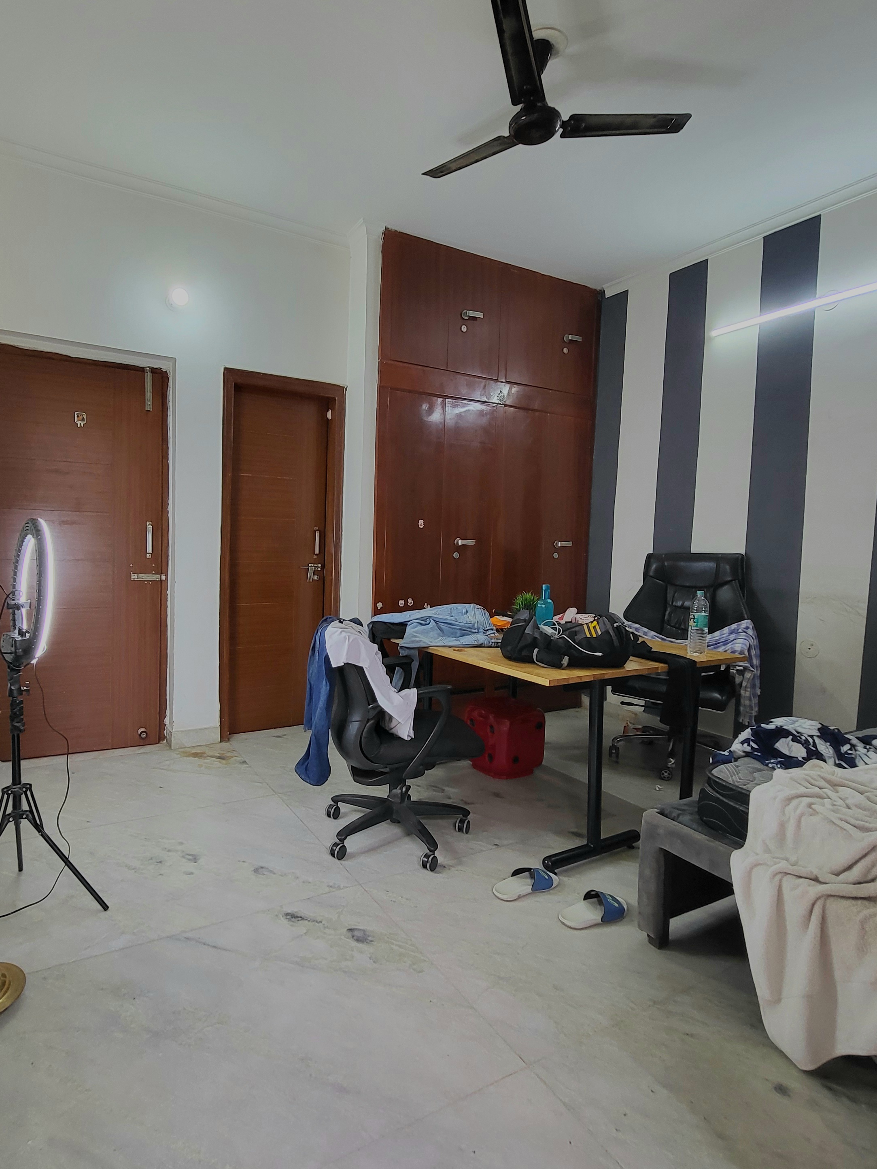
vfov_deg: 87.8
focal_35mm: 18
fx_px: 608
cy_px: 582
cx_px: 374
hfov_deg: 71.2
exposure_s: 1/50
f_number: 2.2
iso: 100
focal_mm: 1.74
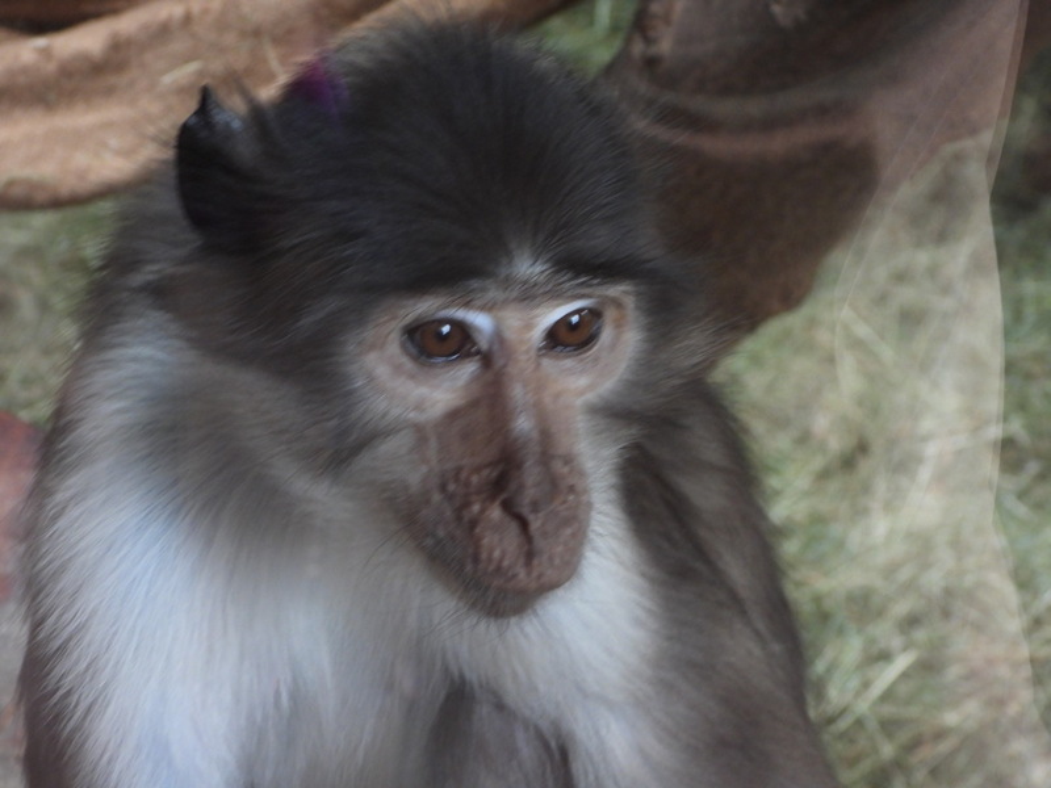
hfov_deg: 14.6
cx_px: 526
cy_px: 394
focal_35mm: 135
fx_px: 4099
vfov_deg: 11.0
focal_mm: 24.3
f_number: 4
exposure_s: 1/20
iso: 400
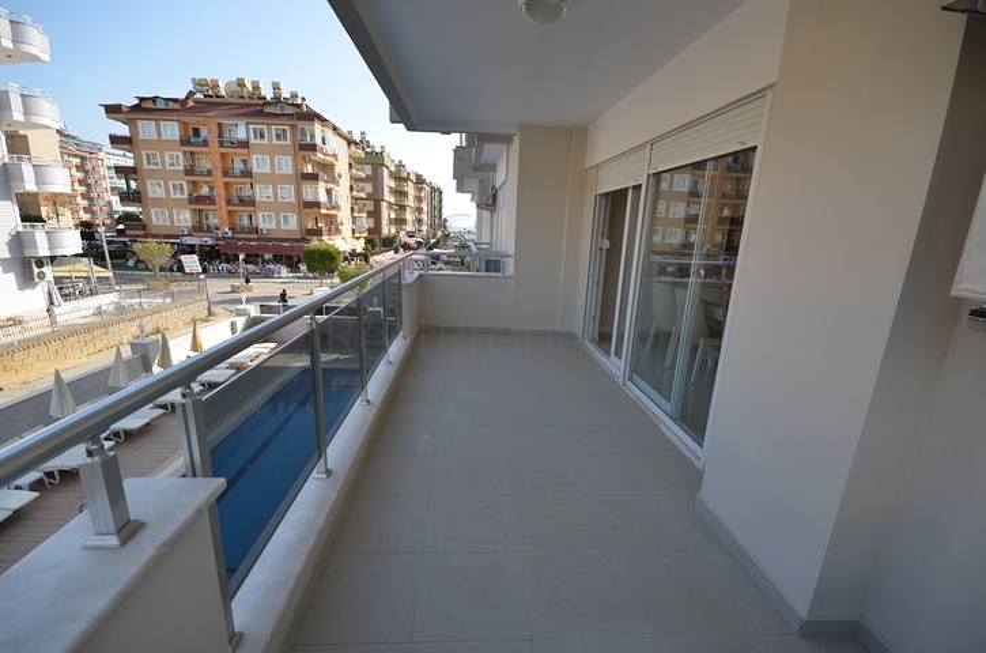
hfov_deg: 100.5
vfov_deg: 77.1
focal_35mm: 15
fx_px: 410
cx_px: 493
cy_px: 326
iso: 200
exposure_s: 1/250
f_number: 8
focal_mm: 10
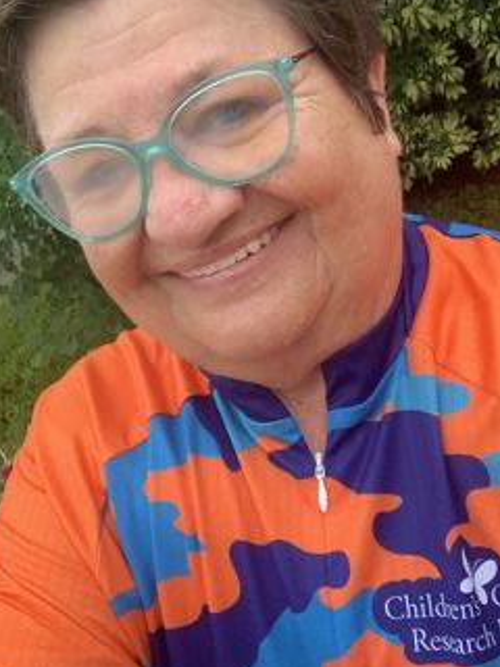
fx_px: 847
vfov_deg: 42.5
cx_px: 260
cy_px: 238
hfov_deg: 32.9
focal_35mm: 44
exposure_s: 1/121
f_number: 2.2
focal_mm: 2.87
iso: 64
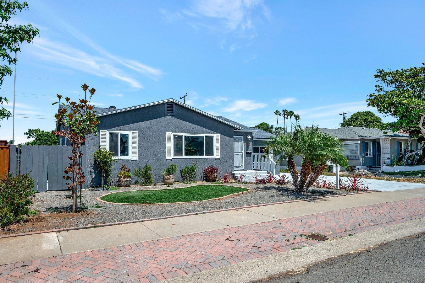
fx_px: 277
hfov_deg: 74.9
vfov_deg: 54.0
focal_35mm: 24
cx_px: 212
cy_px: 142
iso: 100
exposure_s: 1/500
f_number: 8
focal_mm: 23.5
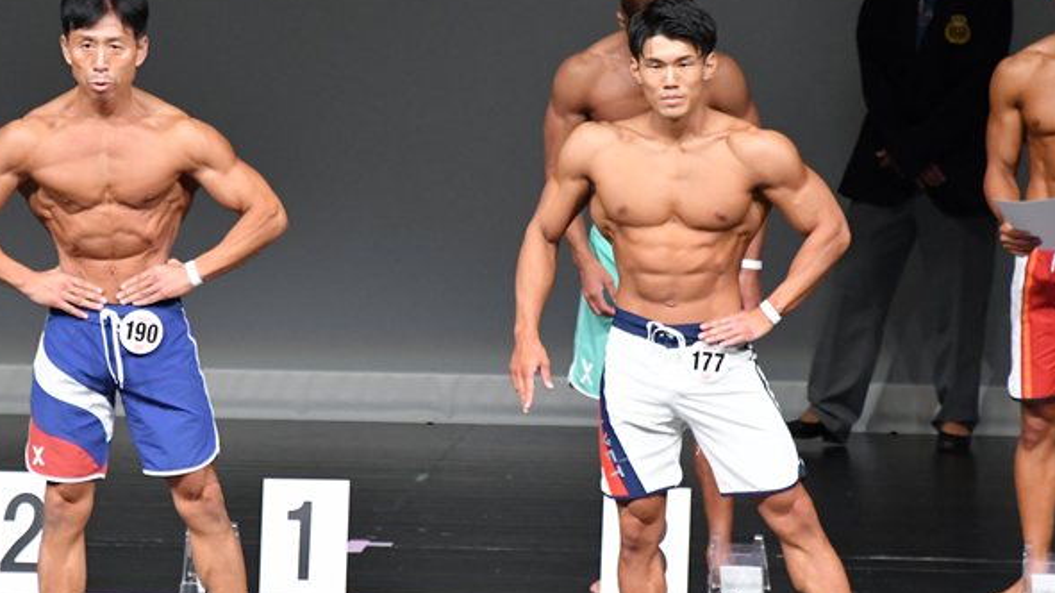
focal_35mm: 474
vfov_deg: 2.6
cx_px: 465
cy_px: 320
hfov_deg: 4.6
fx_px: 13256
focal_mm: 230
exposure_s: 1/400
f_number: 5.6
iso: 5000
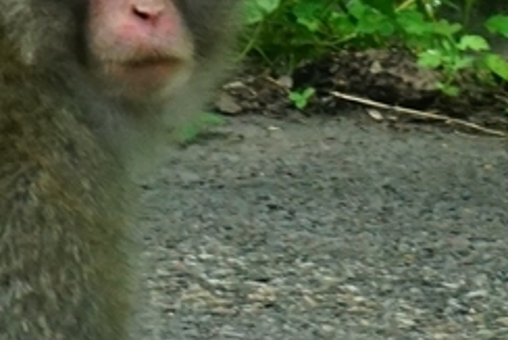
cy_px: 238
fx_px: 4857
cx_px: 85
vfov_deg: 4.0
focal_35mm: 344
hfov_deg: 6.0
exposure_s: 1/125
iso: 2000
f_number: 16
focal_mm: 105
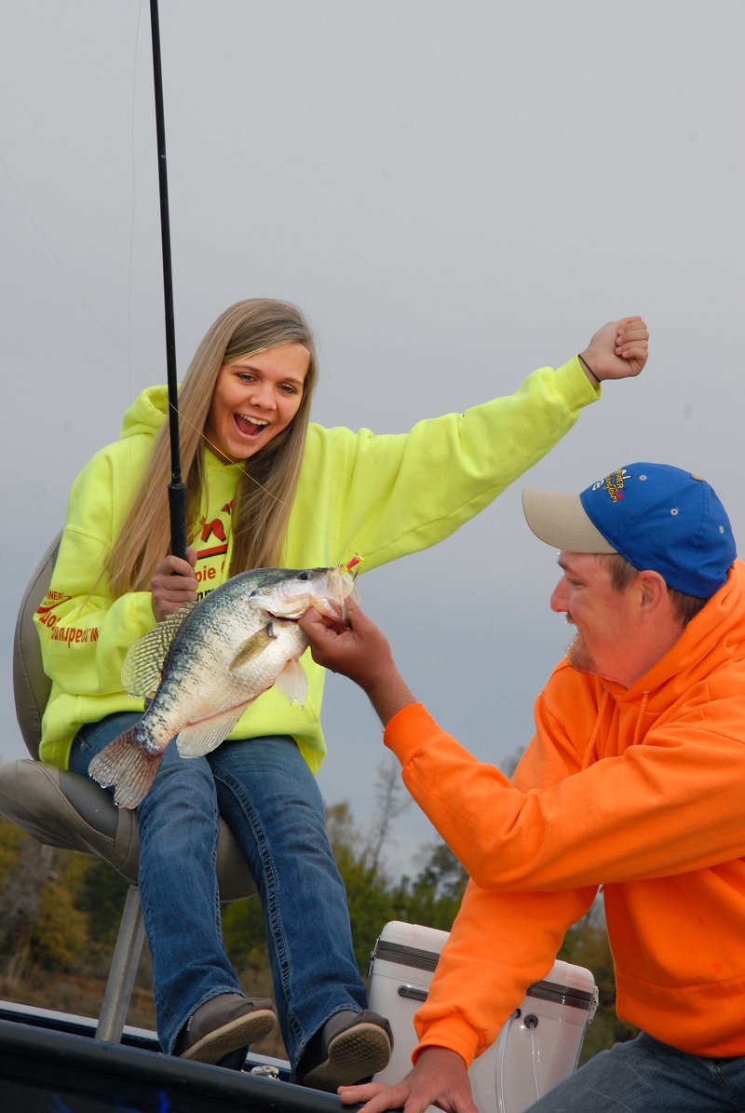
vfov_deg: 13.0
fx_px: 4875
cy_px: 556
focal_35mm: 158
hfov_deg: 8.7
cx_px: 372
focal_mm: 105
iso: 400
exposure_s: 1/250
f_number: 14
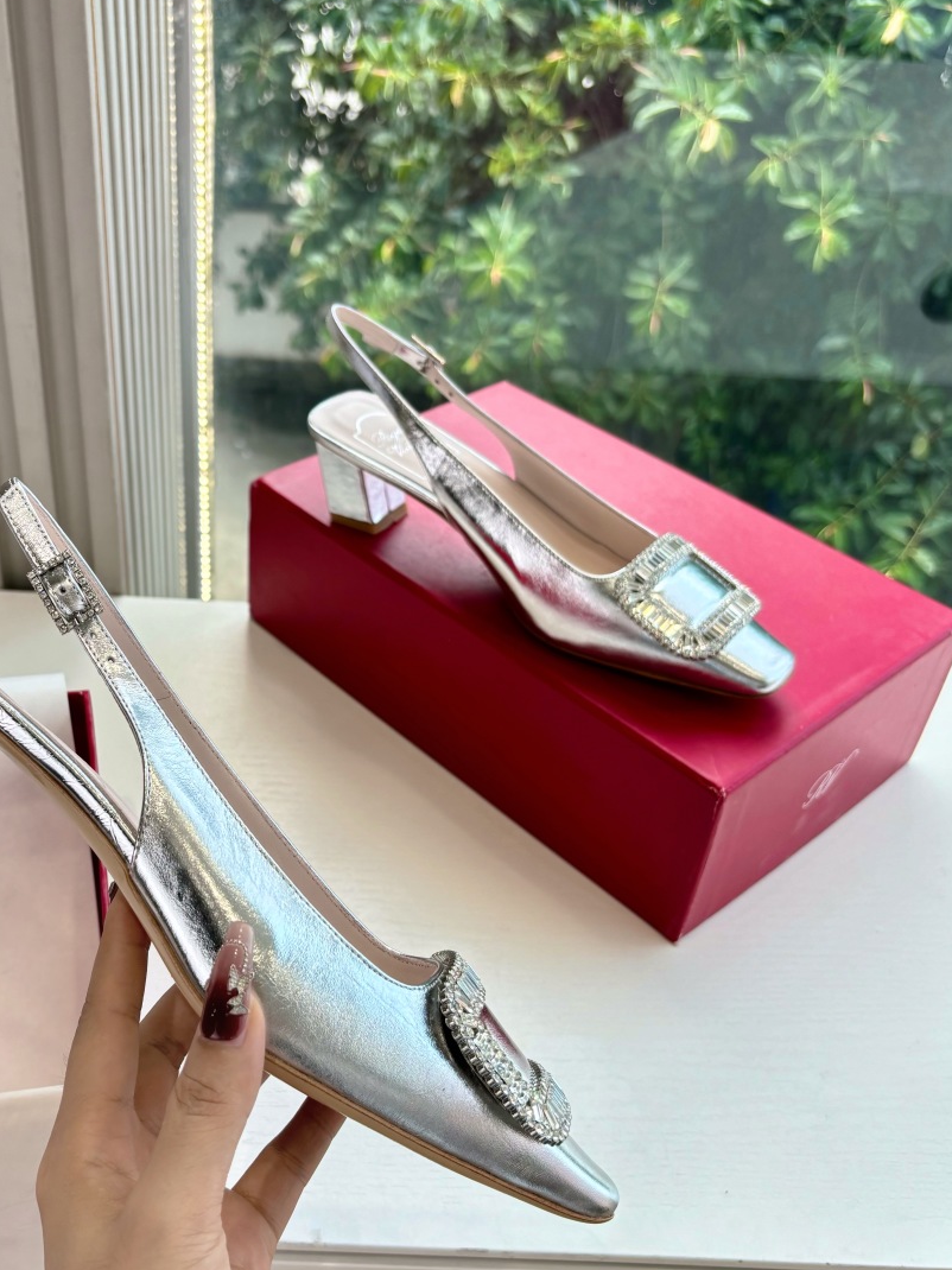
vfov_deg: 52.5
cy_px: 704
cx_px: 330
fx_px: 1284
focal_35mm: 35
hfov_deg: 40.3
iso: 50
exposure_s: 1/279
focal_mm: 5.96
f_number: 1.6
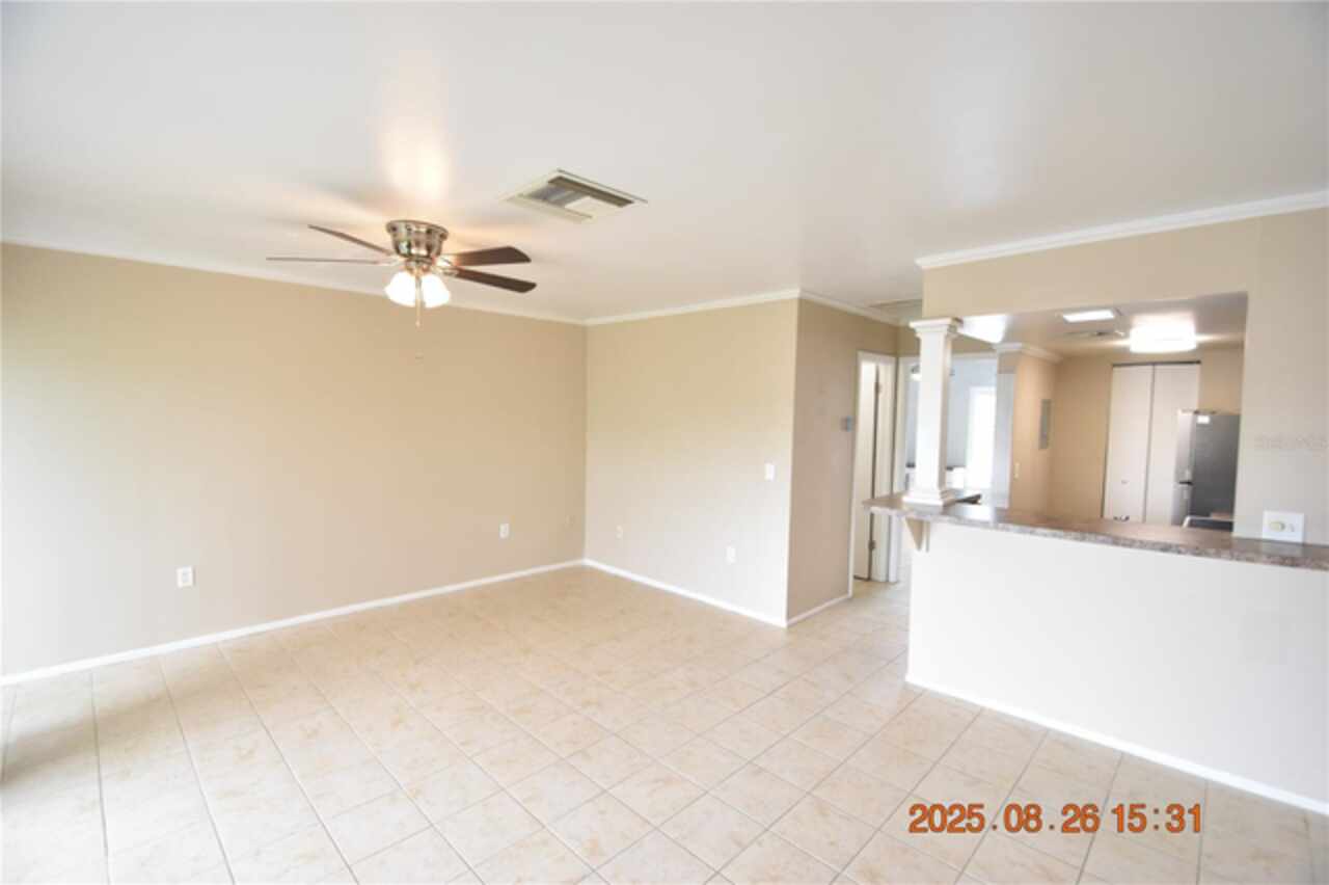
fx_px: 553
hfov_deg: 100.4
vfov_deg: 77.3
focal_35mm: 15
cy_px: 442
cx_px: 664
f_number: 3.5
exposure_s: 1/60
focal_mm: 10
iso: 800
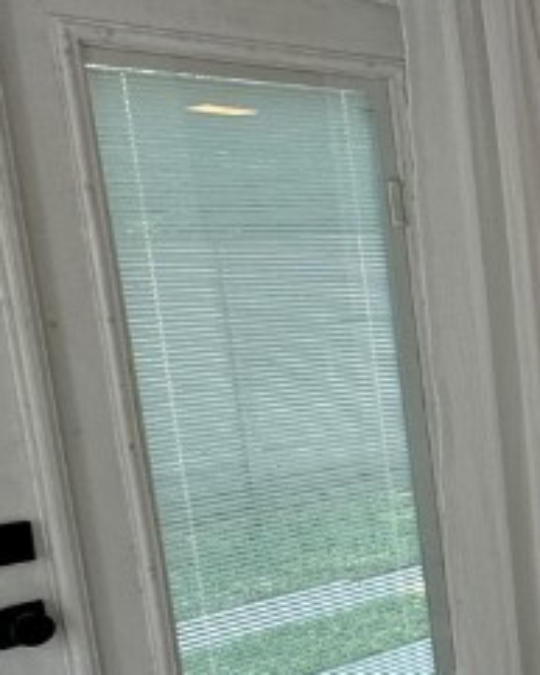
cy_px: 440
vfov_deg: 32.2
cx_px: 1016
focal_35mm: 58
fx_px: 1158
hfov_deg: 18.9
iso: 80
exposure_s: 1/99
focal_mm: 2.22
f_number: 2.2
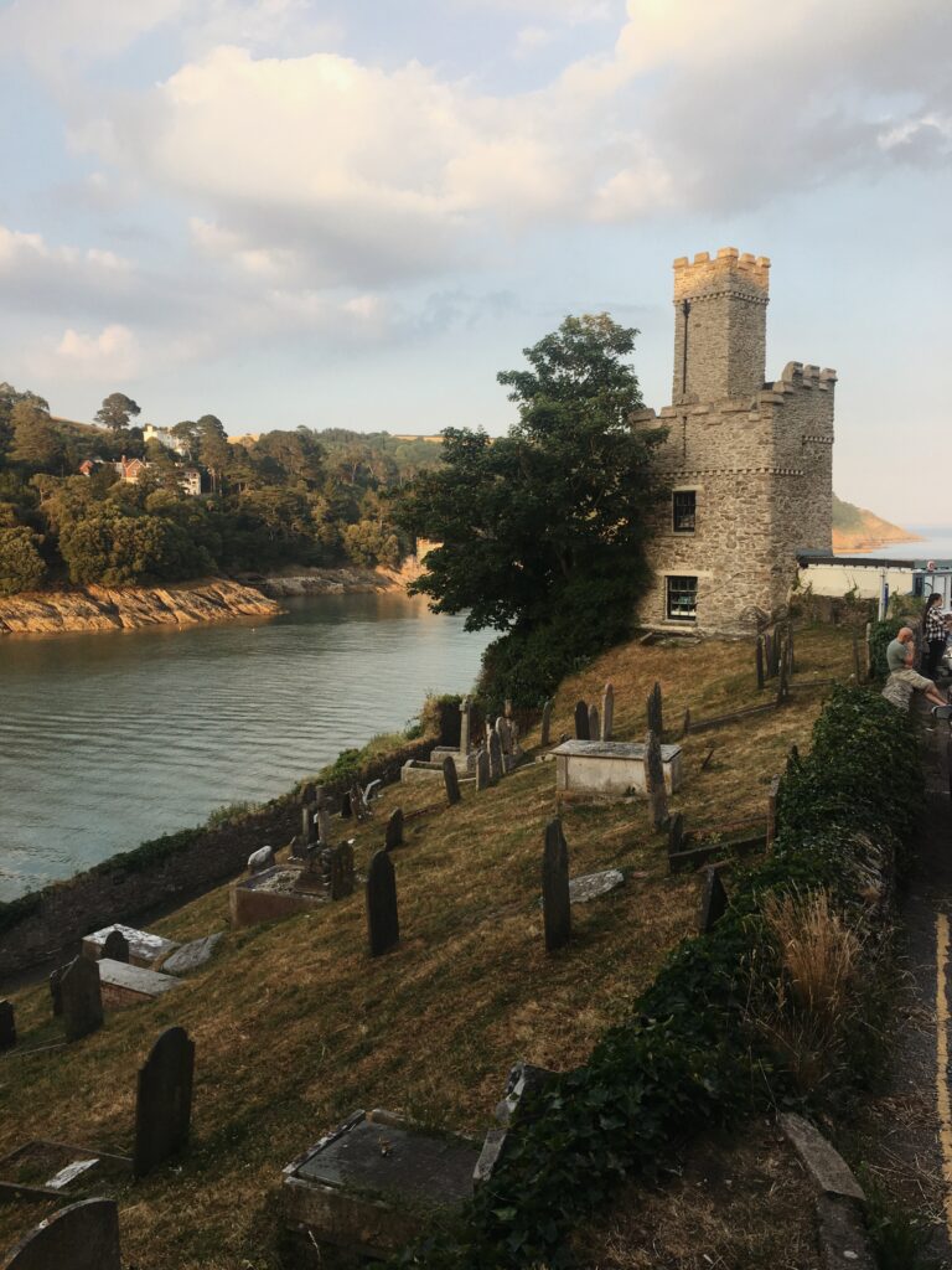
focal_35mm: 29
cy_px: 635
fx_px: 1063
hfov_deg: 48.2
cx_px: 476
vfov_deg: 61.7
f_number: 2.2
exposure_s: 1/384
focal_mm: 4.15
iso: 25
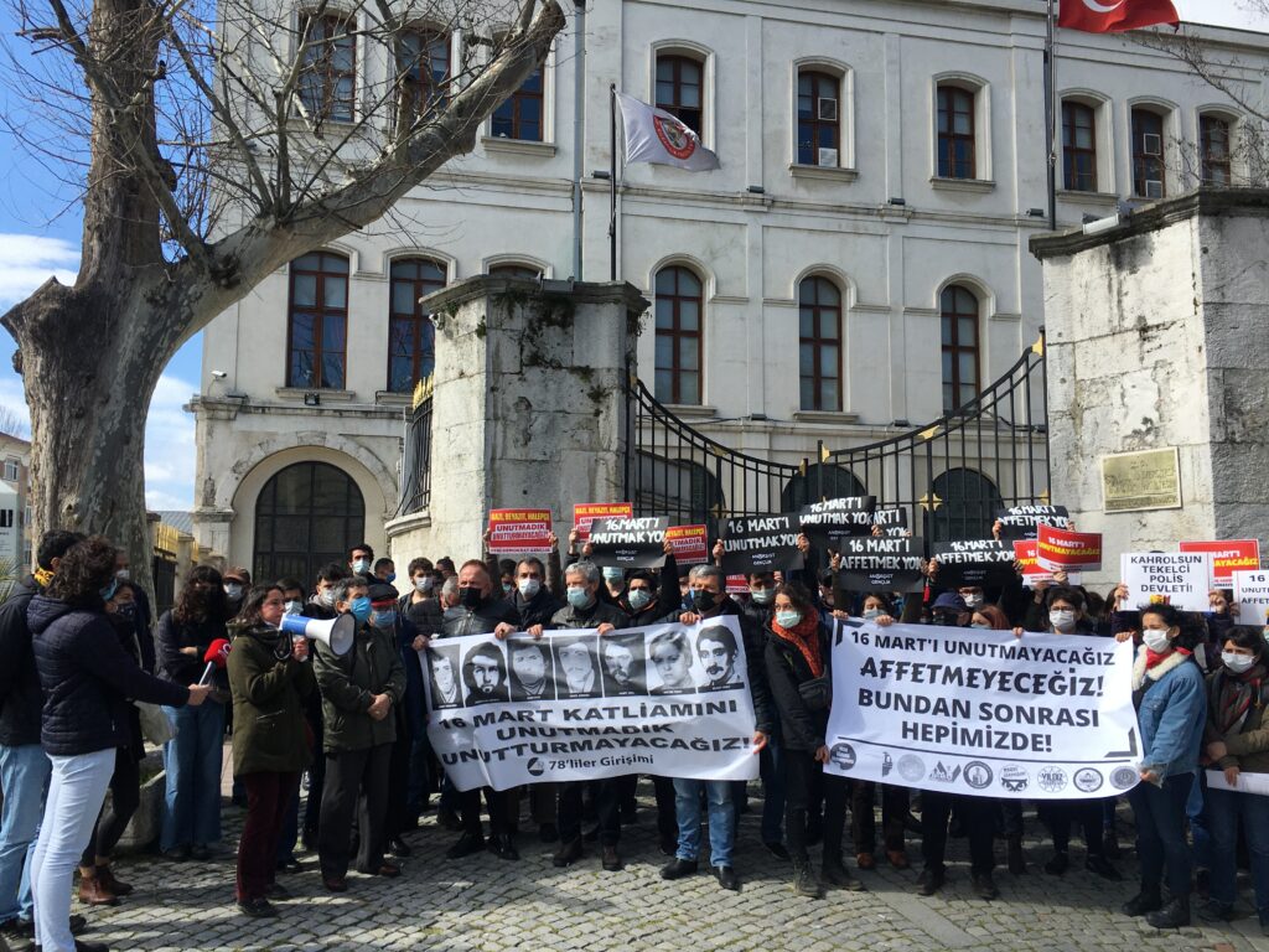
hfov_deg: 61.7
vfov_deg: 48.2
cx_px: 634
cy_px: 476
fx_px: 1063
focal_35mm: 29
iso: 25
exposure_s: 1/1570
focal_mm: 4.15
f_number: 2.2
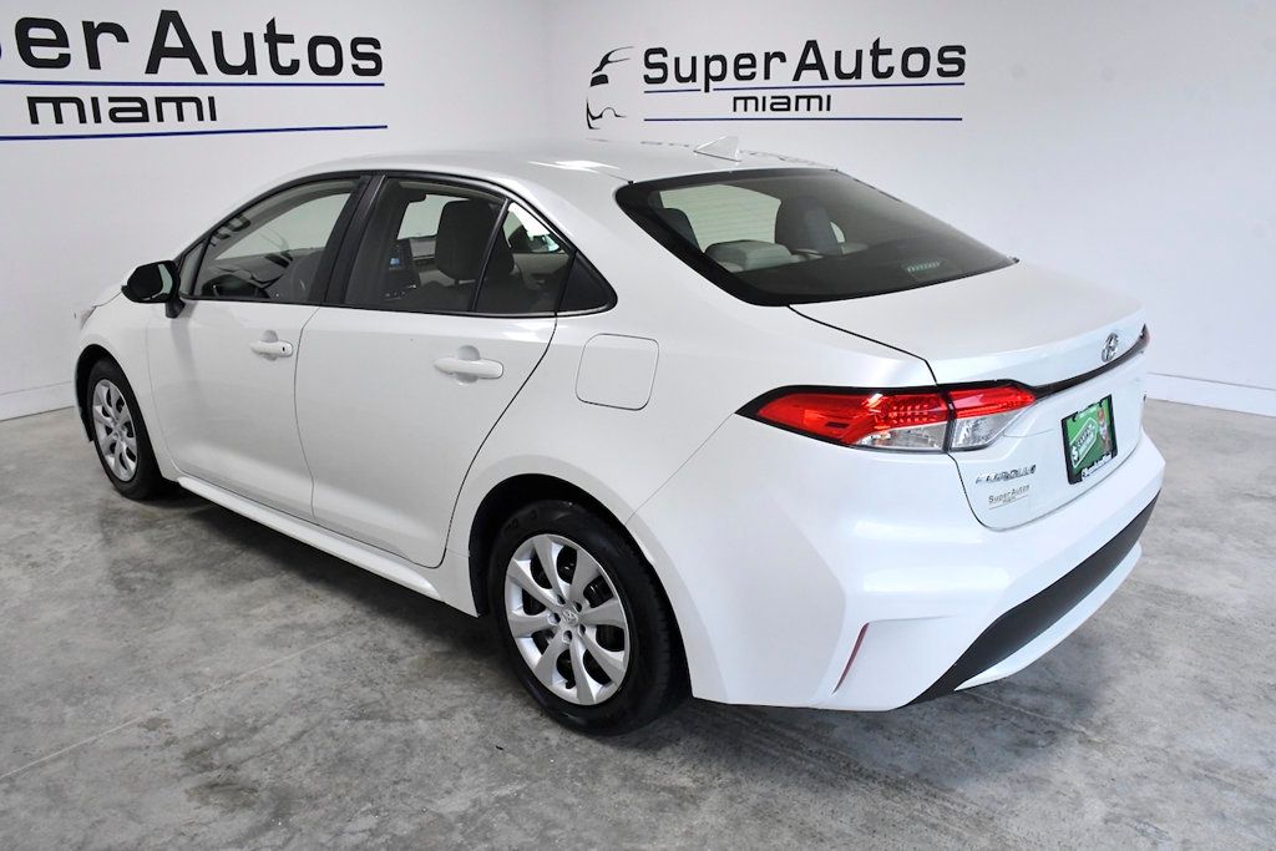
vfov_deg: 43.6
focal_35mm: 30
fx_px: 1063
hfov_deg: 61.9
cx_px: 638
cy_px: 426
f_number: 10
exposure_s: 1/400
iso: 2500
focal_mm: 20
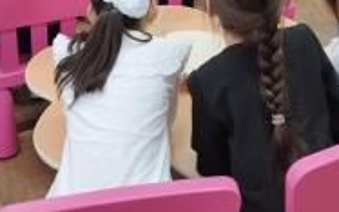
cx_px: 248
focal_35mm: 61
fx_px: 564
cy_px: -72
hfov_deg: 32.9
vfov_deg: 19.5
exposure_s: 1/33.3
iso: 370
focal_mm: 5.89
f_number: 1.89
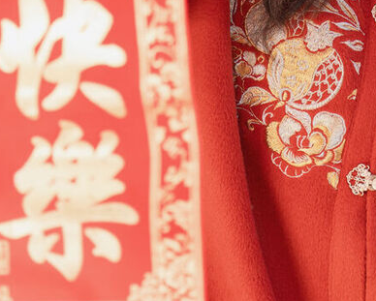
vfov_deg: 2.4
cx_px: 355
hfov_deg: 3.0
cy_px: -150
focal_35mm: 651
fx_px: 7250
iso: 320
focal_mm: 171
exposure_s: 1/320
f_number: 3.2
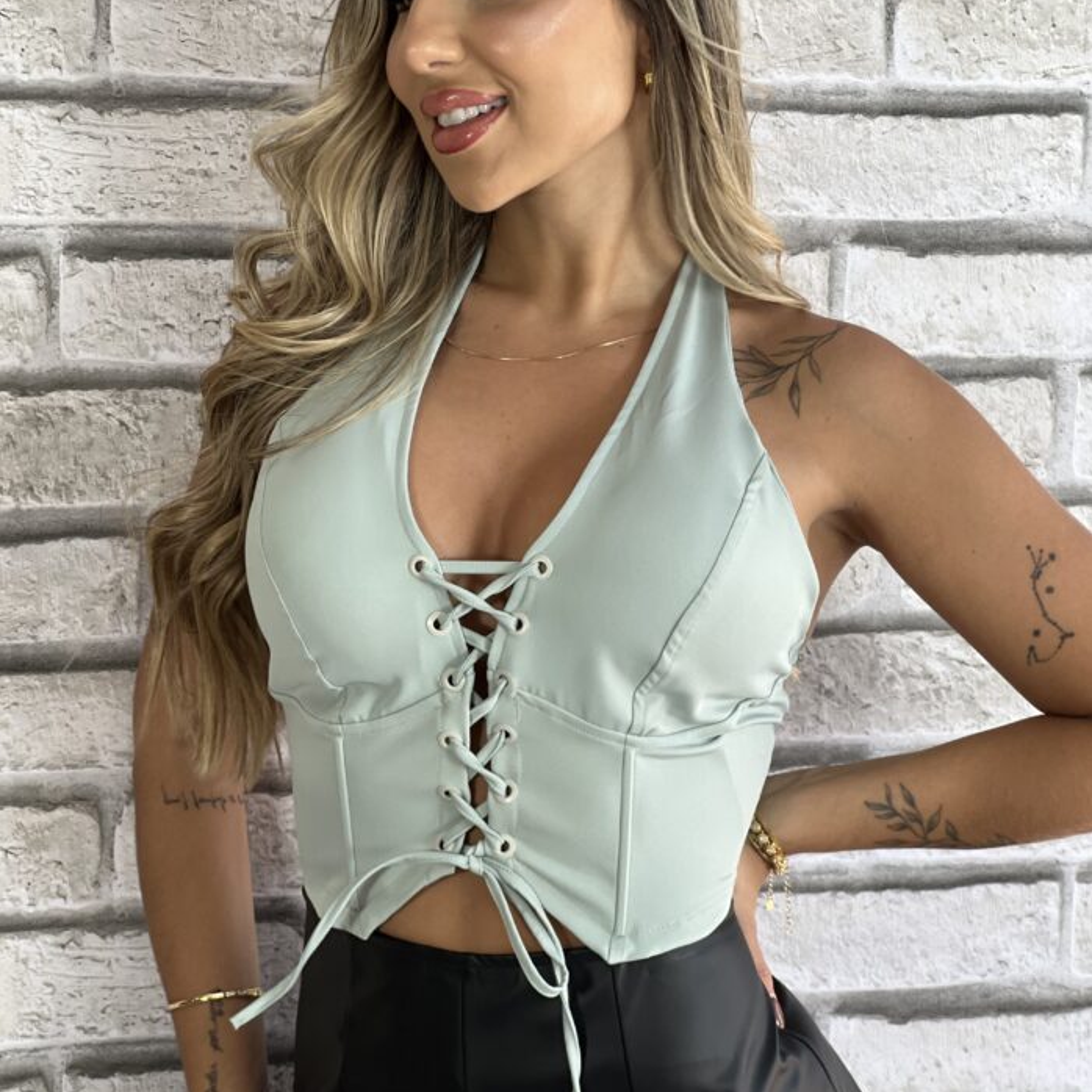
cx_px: 546
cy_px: 464
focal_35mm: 91
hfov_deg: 19.1
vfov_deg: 19.1
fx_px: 3248
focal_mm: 9
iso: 100
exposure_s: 1/120
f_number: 2.8
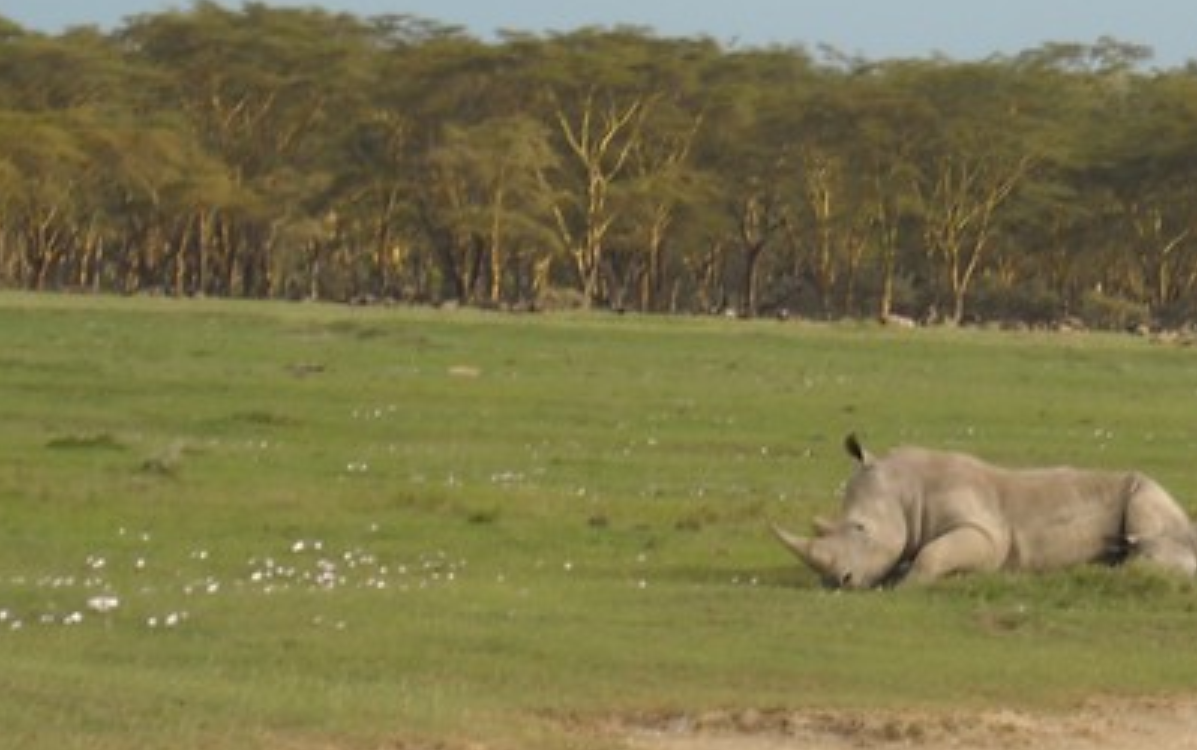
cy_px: 576
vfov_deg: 5.9
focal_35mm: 223
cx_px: 900
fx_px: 7280
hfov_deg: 9.4
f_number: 4.7
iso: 64
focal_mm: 17.1
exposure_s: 1/218
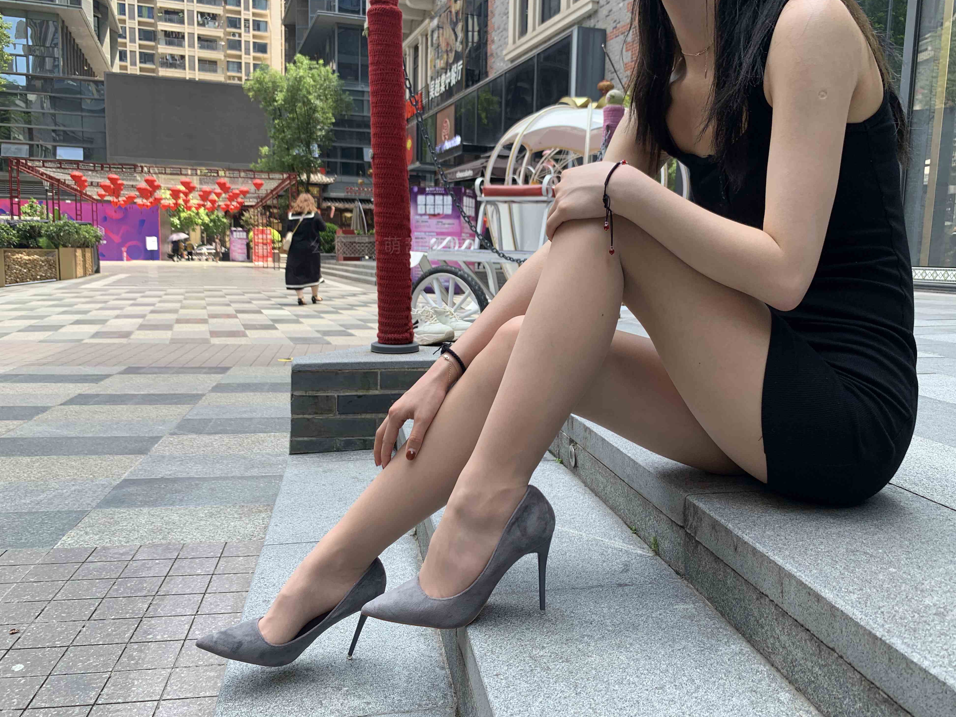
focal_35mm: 27
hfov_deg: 65.3
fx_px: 746
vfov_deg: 51.4
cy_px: 361
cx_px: 476
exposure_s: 1/173
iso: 25
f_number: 1.8
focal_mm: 4.25
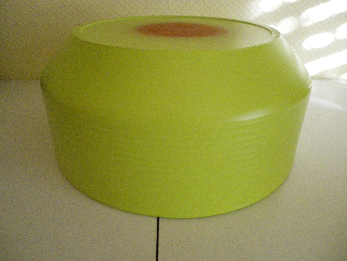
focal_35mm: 28
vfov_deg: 49.7
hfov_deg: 63.4
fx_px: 281
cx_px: 174
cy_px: 130
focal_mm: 4.9
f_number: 2.6
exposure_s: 1/40
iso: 800
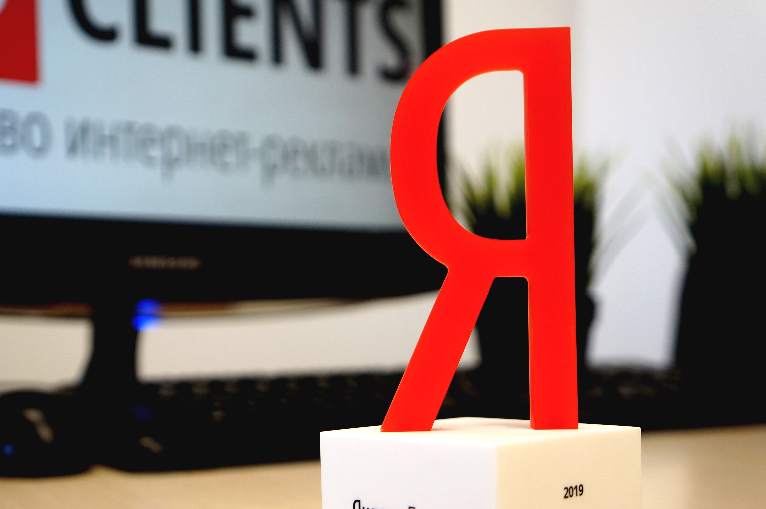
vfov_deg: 25.4
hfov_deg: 37.5
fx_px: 1127
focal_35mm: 53
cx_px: 323
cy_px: 315
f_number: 4
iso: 200
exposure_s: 1/60
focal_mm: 28
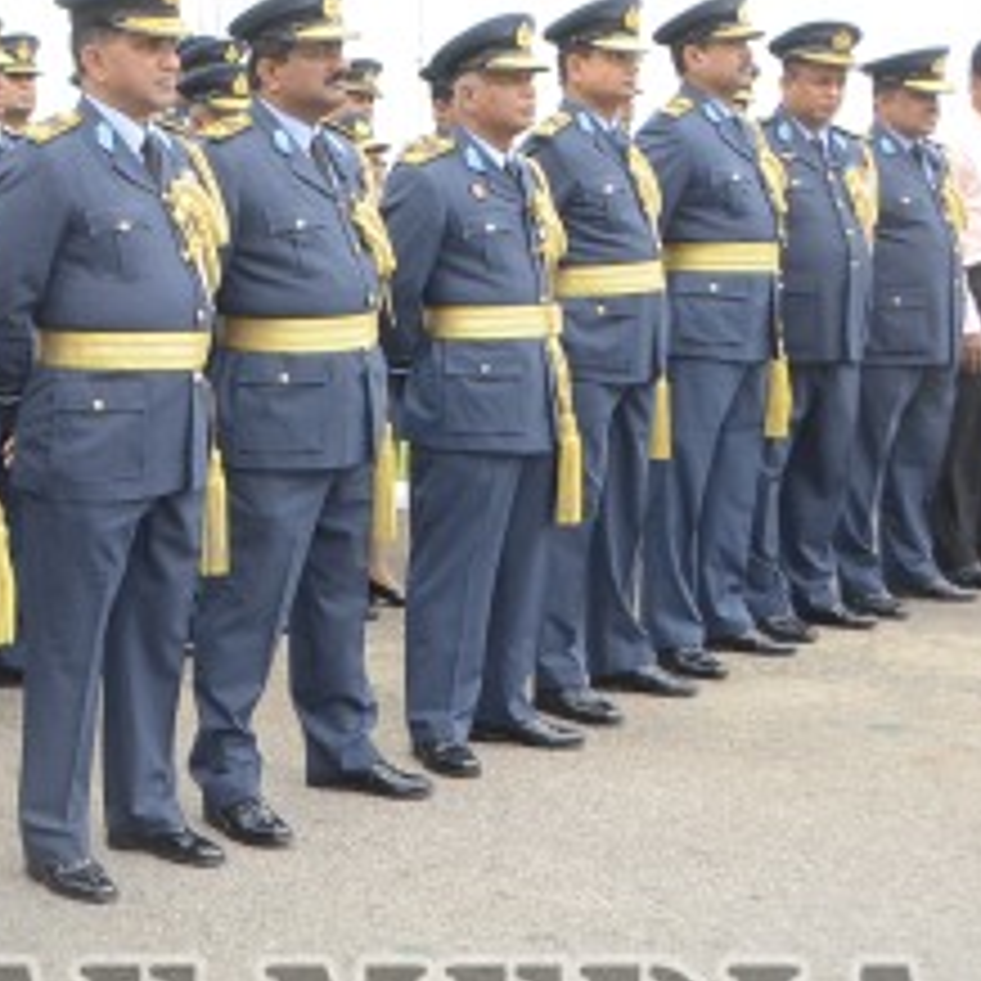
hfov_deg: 20.9
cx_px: -198
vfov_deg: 22.5
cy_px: 416
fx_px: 2469
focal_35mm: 77
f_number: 5.6
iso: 200
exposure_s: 1/125
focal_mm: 22
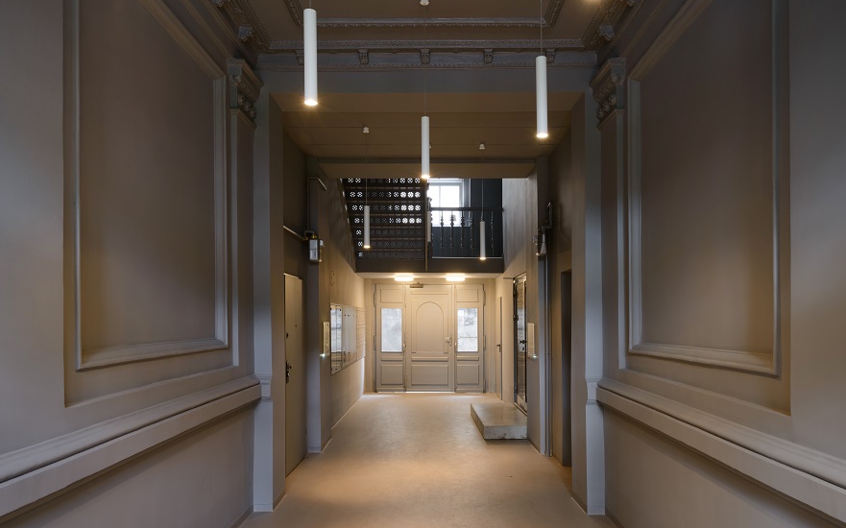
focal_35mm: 25
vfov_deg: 49.2
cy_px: 266
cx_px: 425
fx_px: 576
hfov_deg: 72.6
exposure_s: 2
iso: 100
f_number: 13
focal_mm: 24
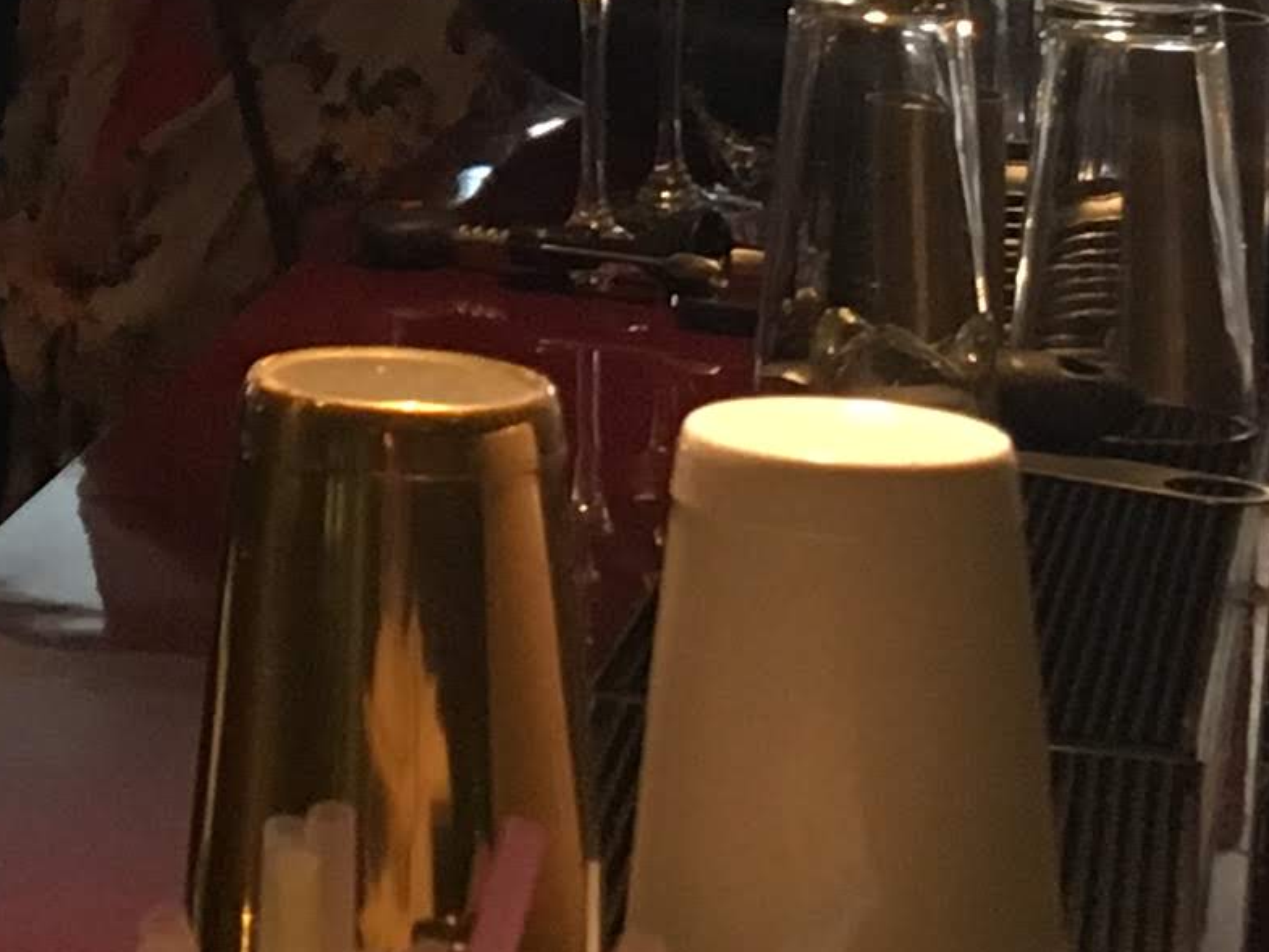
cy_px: -760
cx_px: -537
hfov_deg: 12.7
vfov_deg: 9.5
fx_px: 5463
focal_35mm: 149
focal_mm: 4.15
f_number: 2.2
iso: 160
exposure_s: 1/33
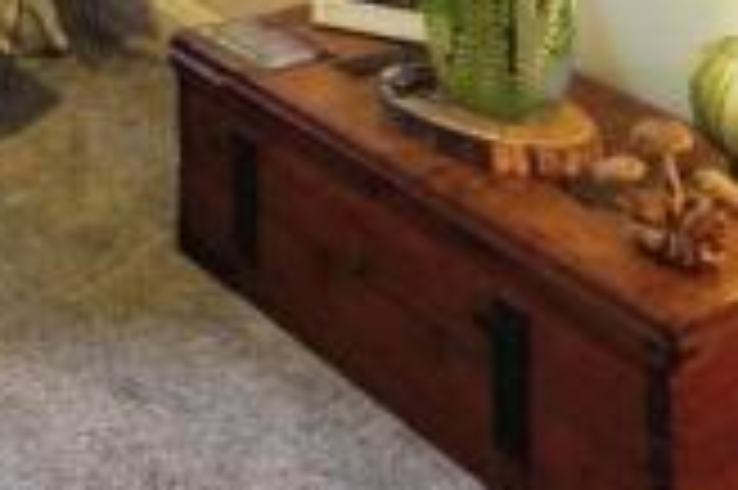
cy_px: -330
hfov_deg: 24.7
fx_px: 1393
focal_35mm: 68
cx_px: -286
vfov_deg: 17.2
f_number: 8
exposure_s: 1/6
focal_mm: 17
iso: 640
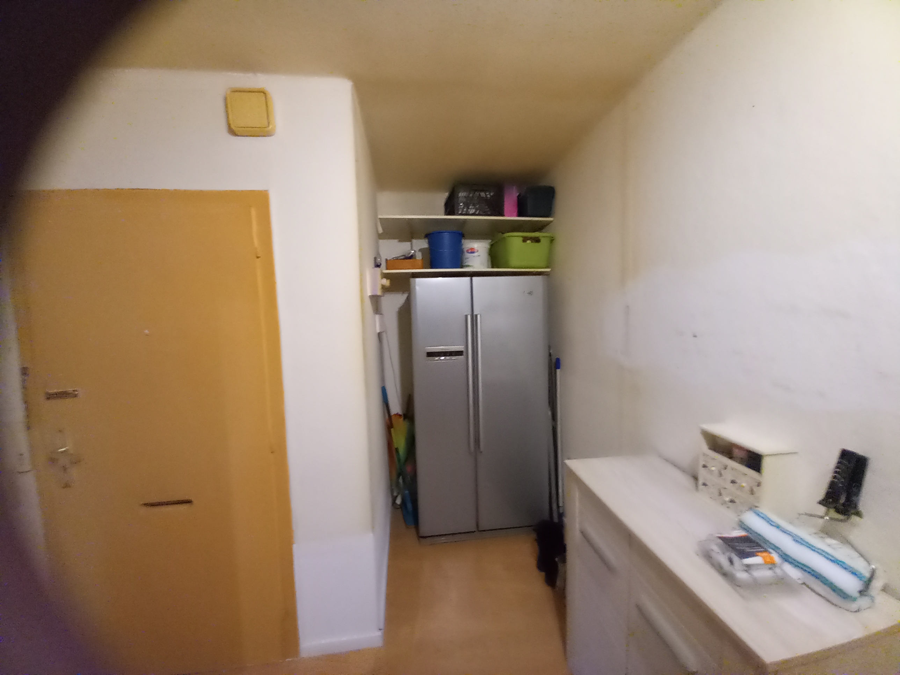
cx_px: 450
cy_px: 338
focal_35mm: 13
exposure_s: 1/14.3
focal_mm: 1.13
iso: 400
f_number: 2.2
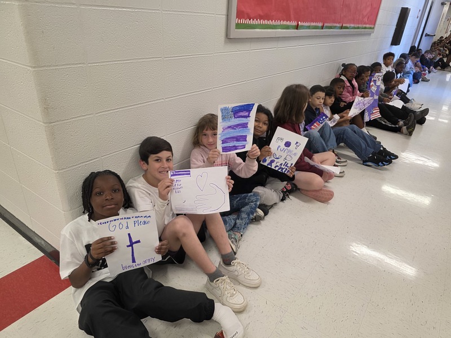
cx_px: 226
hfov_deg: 73.9
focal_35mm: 23
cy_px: 169
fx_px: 300
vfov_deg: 58.9
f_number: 1.7
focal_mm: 6.3
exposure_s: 1/120
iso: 160
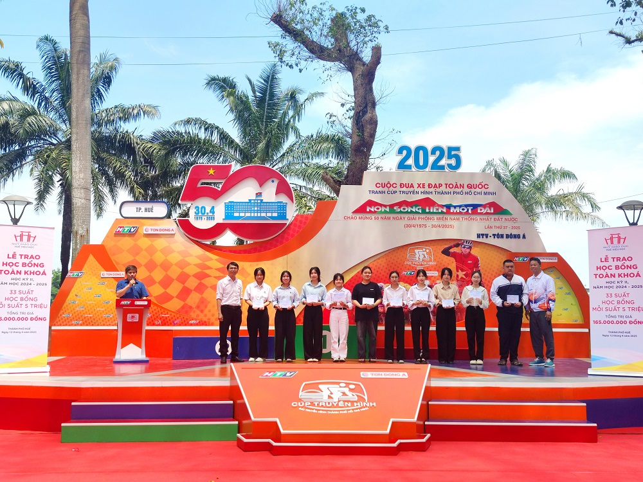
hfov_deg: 54.0
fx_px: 632
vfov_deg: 41.8
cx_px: 322
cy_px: 241
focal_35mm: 34
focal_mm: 6.72
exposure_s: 1/1755
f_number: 1.69
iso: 50
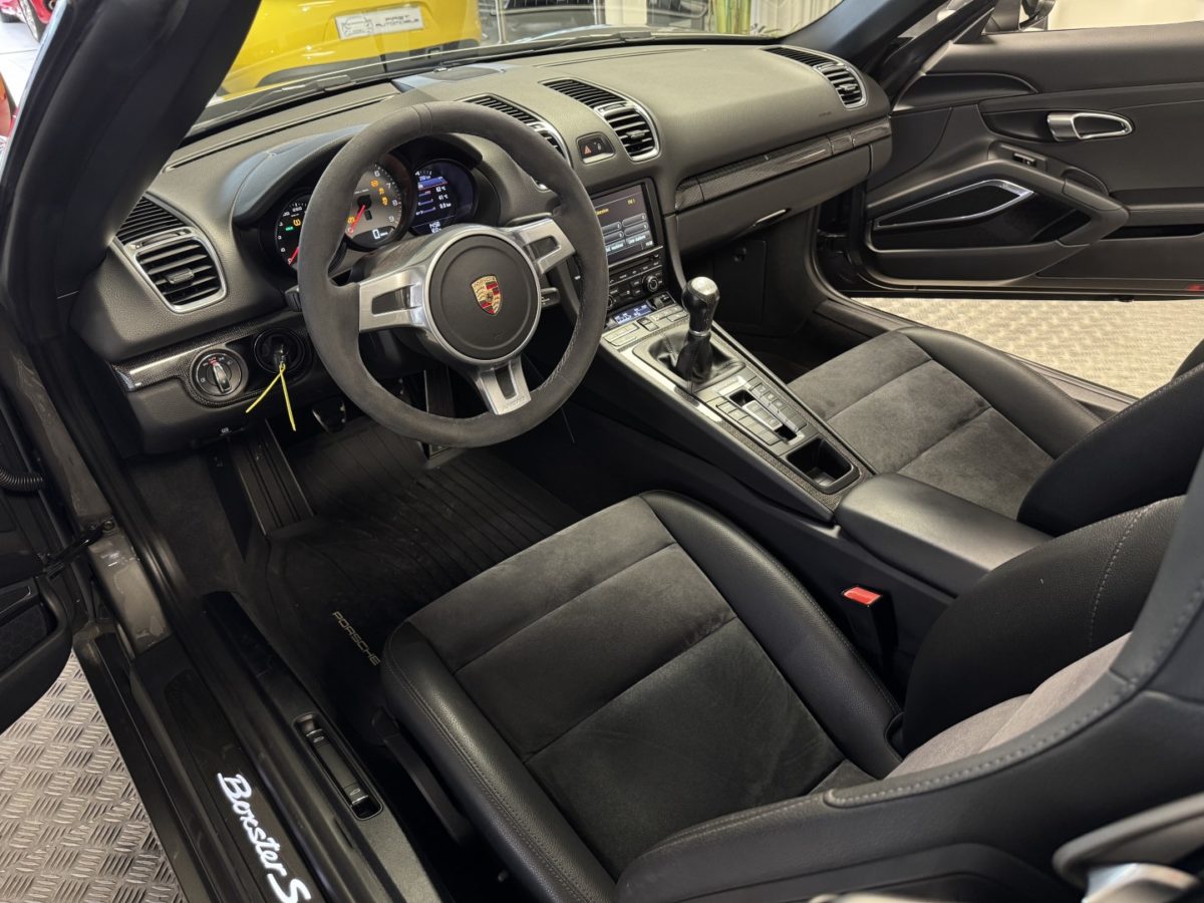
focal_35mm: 24
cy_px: 452
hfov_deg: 71.6
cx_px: 602
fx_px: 835
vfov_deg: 56.8
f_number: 1.78
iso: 400
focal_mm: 6.76
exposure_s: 1/50
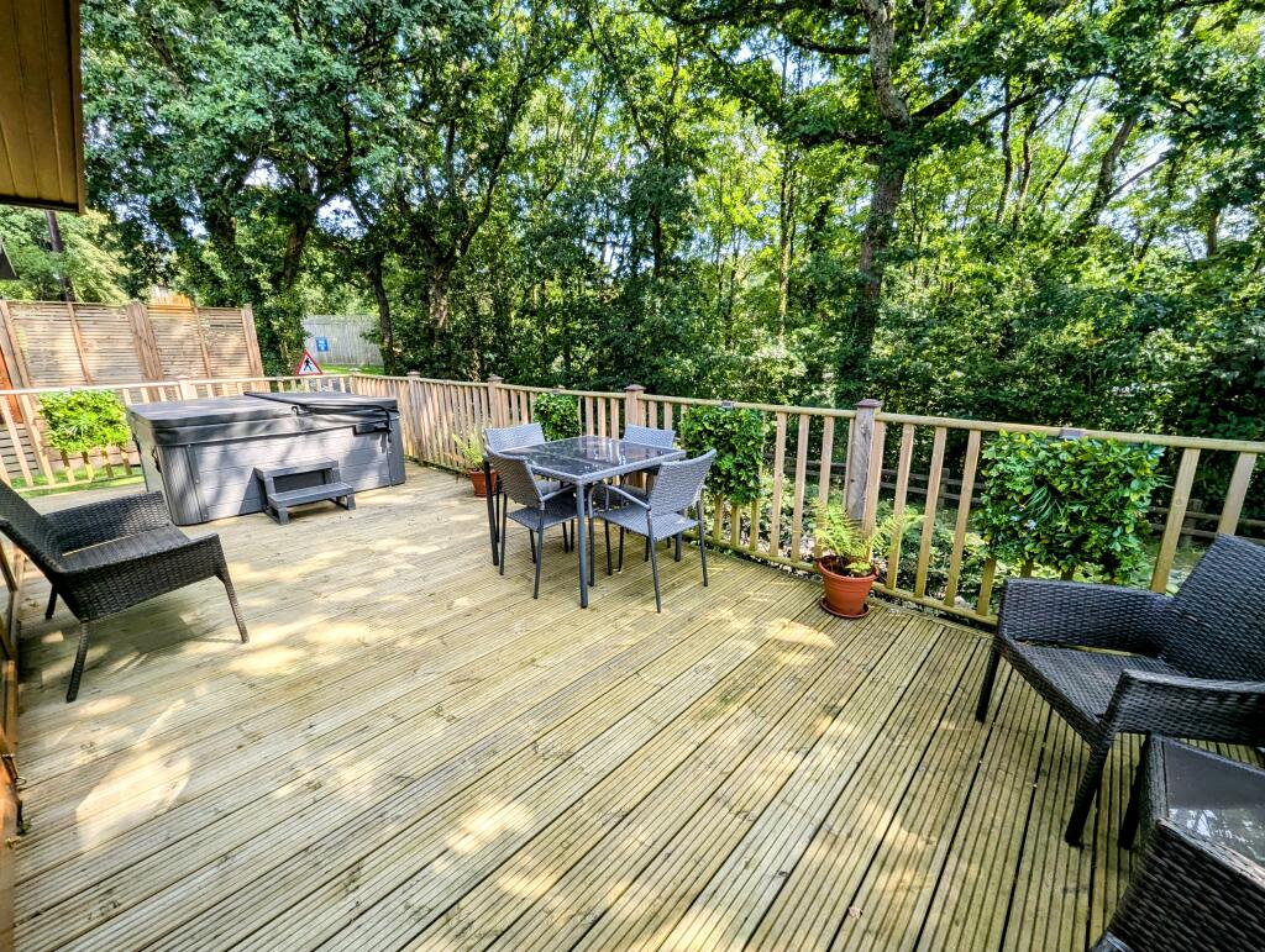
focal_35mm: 13
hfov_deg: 106.1
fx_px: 476
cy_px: 476
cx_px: 632
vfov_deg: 90.1
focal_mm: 1.95
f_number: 2.2
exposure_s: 1/306
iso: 41
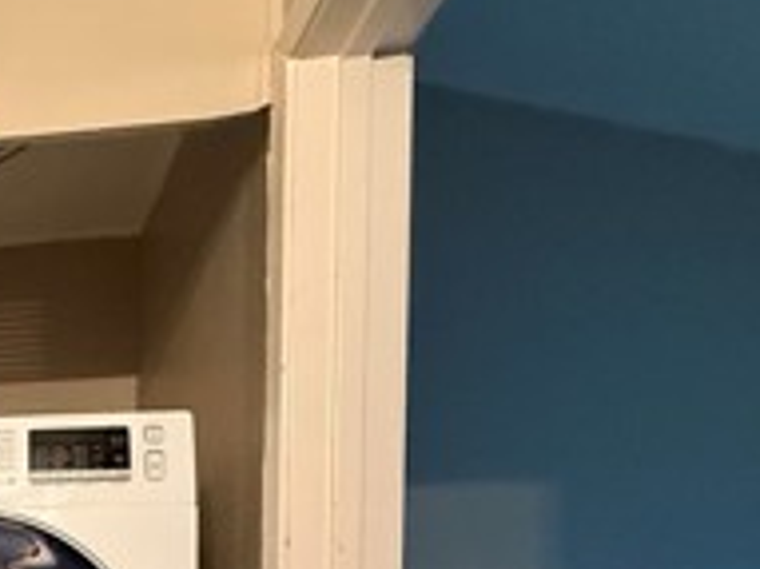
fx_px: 1031
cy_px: 788
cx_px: -251
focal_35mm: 47
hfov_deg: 30.8
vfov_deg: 25.4
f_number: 2.2
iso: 640
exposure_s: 1/60
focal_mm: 2.22
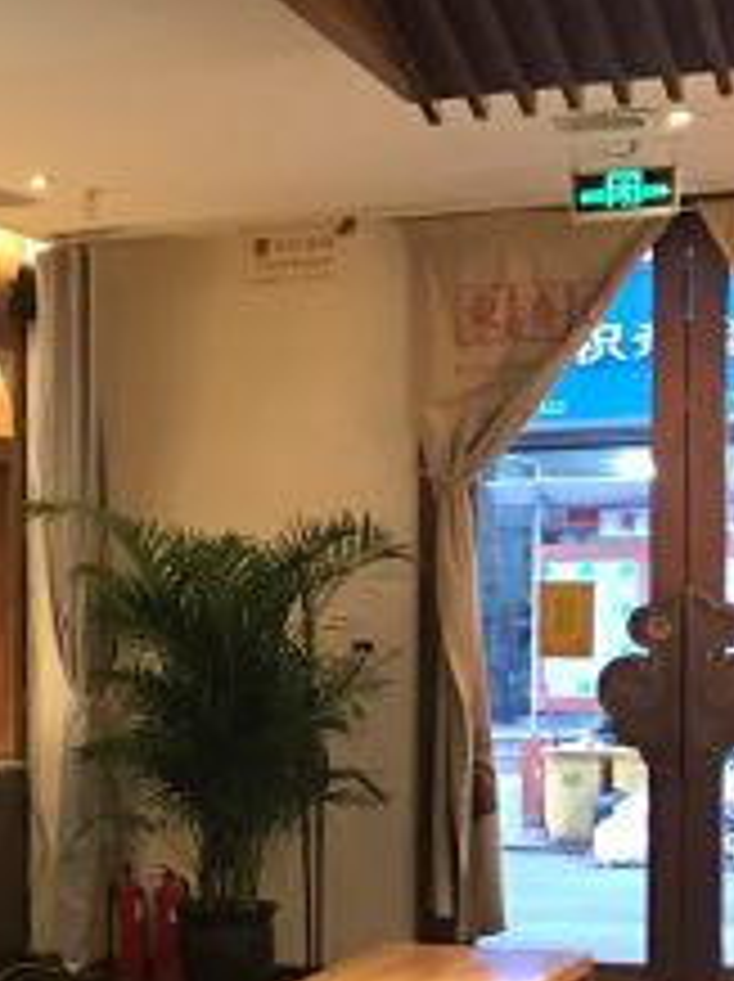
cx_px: -308
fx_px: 2549
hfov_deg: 15.3
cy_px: 806
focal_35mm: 90
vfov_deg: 21.5
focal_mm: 3.99
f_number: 1.8
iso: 80
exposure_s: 1/8
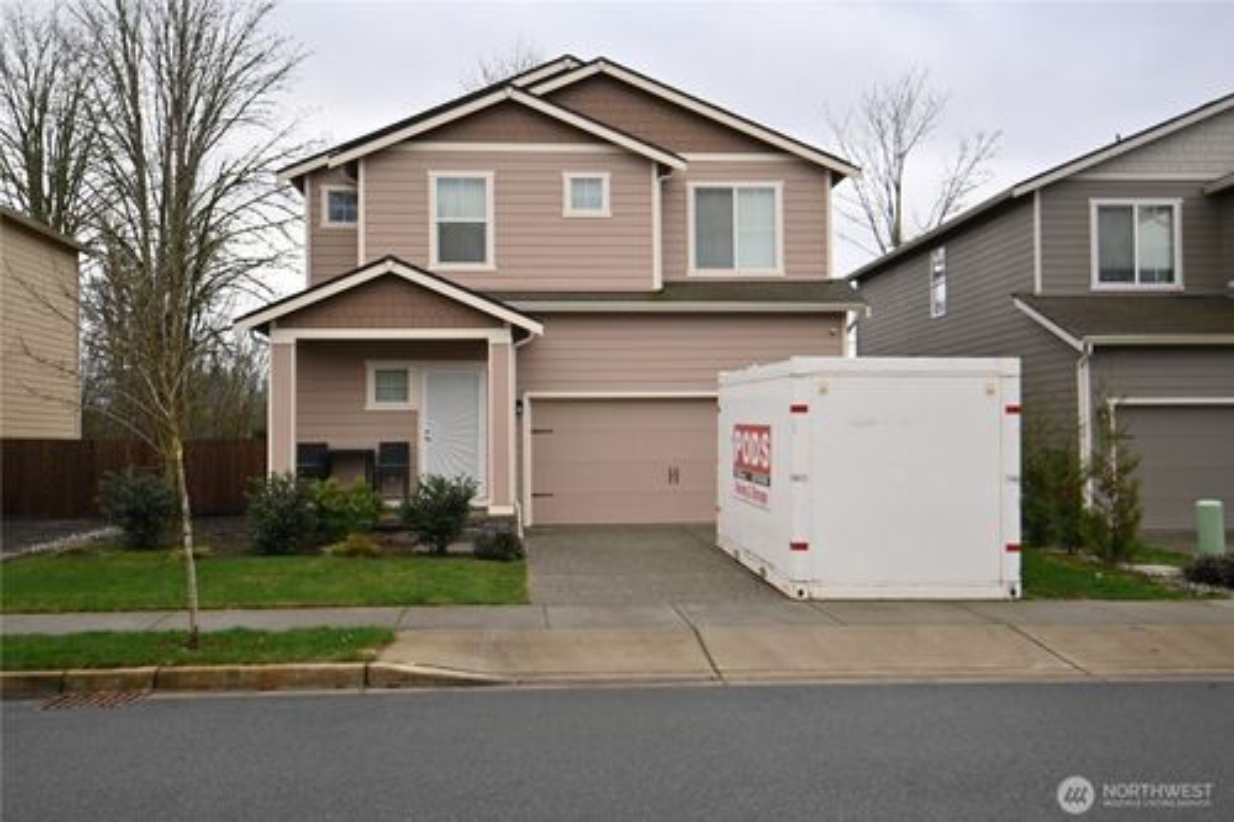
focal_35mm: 36
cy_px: 411
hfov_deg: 53.1
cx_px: 617
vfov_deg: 36.8
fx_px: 1234
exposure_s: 1/200
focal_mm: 24
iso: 320
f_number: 4.5
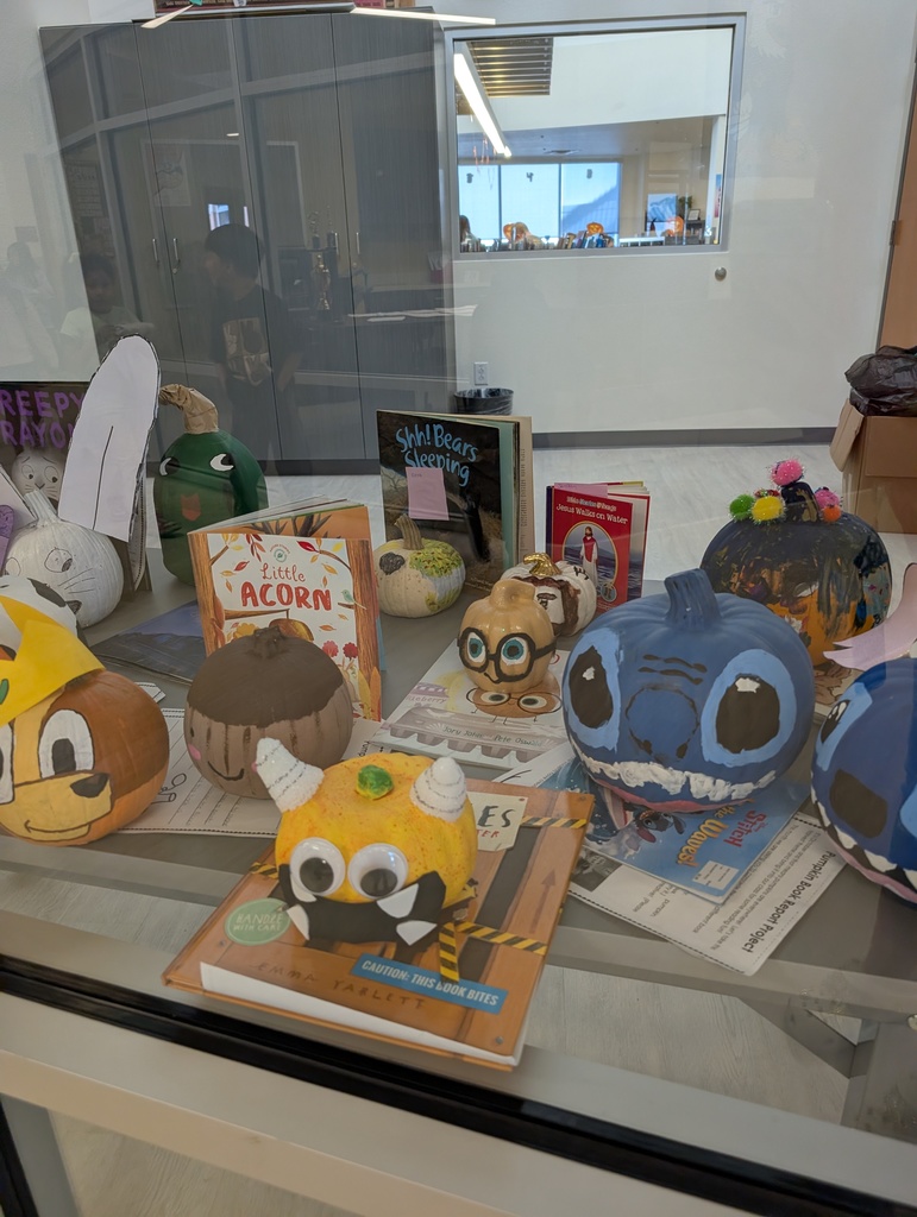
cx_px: 458
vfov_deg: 71.5
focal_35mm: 24
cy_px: 608
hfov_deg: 56.9
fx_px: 846
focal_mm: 6.9
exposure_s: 1/171
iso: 173
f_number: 1.68
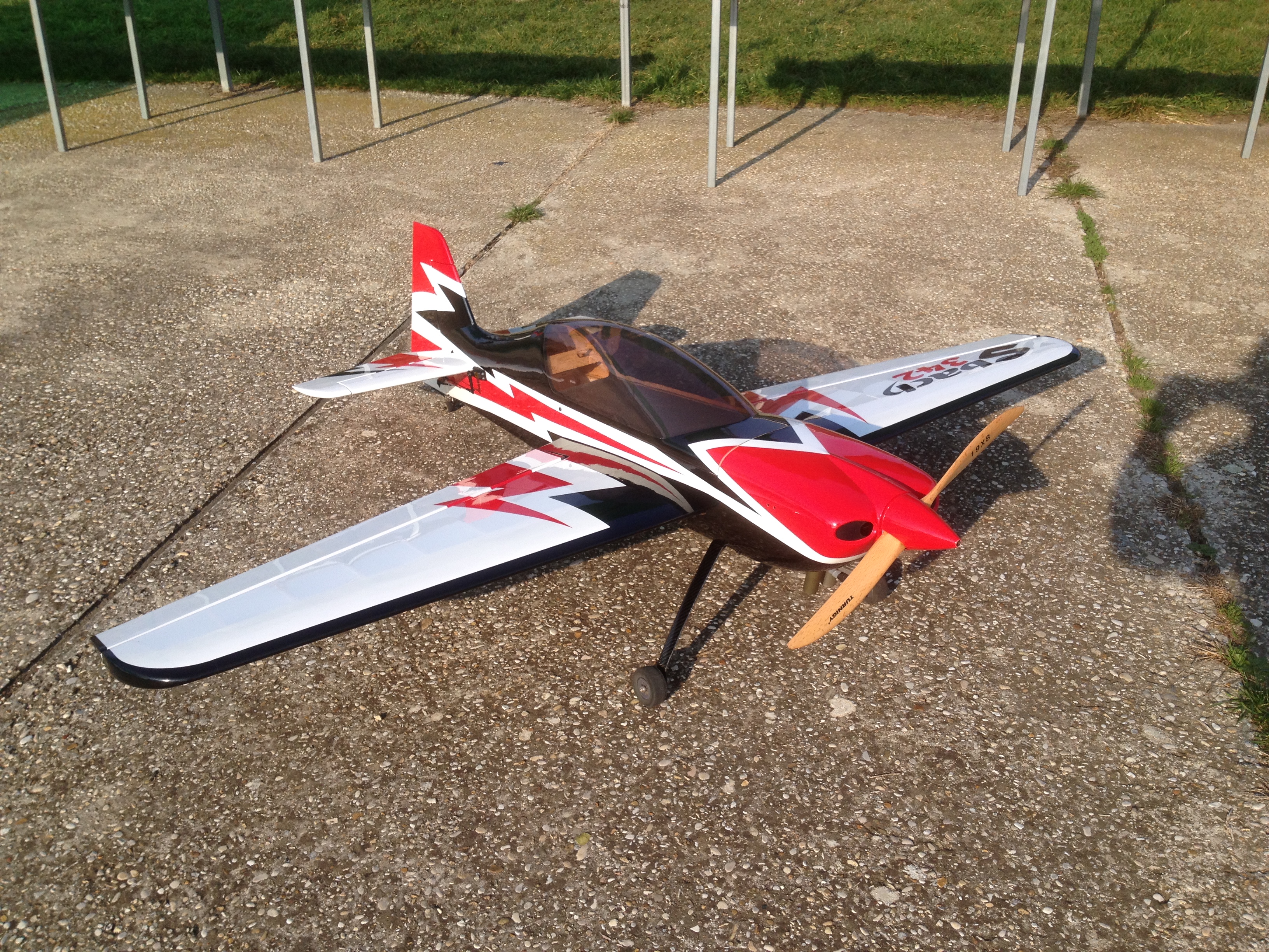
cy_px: 476
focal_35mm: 35
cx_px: 634
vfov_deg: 40.7
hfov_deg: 52.6
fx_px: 1283
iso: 50
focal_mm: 4.28
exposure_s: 1/1346
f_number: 2.4
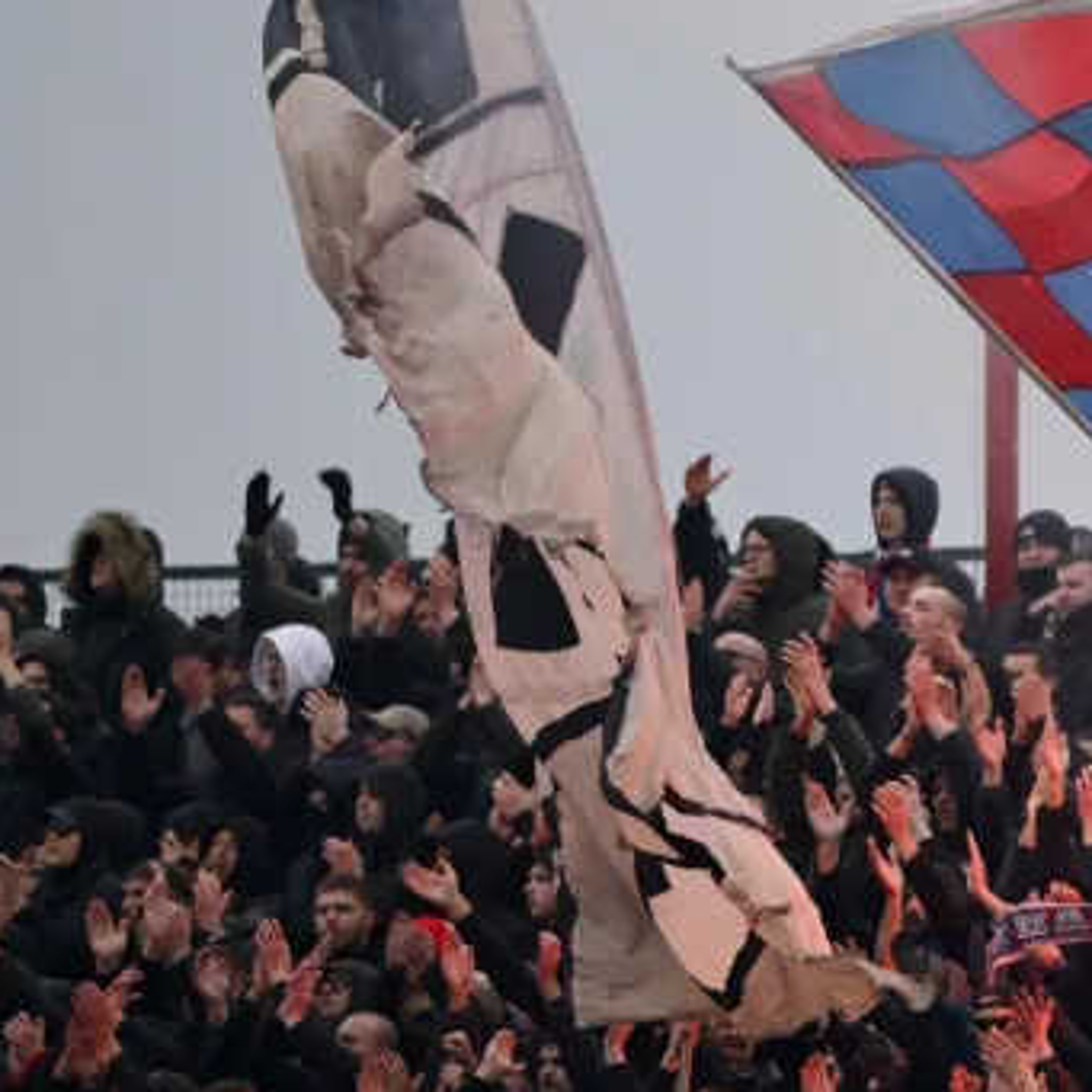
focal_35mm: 757
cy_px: 527
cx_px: 1185
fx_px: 27018
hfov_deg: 2.3
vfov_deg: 2.3
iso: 1000
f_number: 2.8
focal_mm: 400
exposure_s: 1/5000
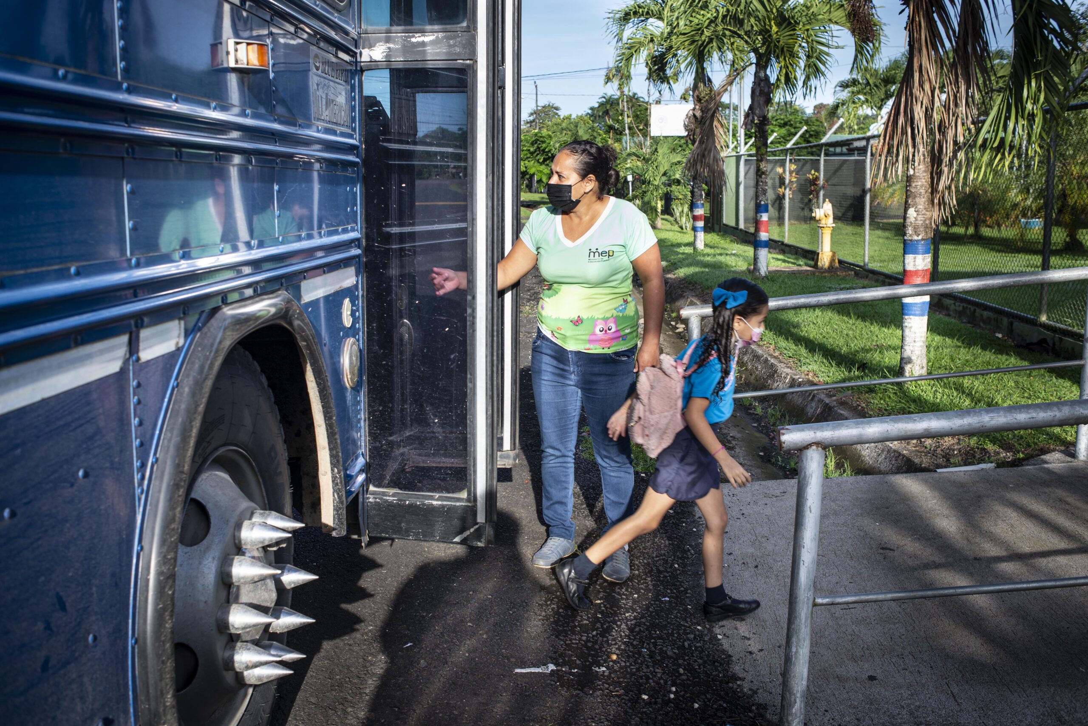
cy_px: 363
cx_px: 544
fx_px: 1058
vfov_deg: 37.9
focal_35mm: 35
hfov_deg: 54.4
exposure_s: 1/250
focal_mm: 35
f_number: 6.3
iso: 160
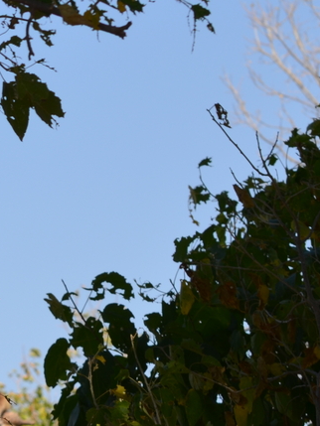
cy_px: 350
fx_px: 5187
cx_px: -164
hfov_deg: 3.5
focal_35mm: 421
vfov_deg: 4.7
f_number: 8
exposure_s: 1/250
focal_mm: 98
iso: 125
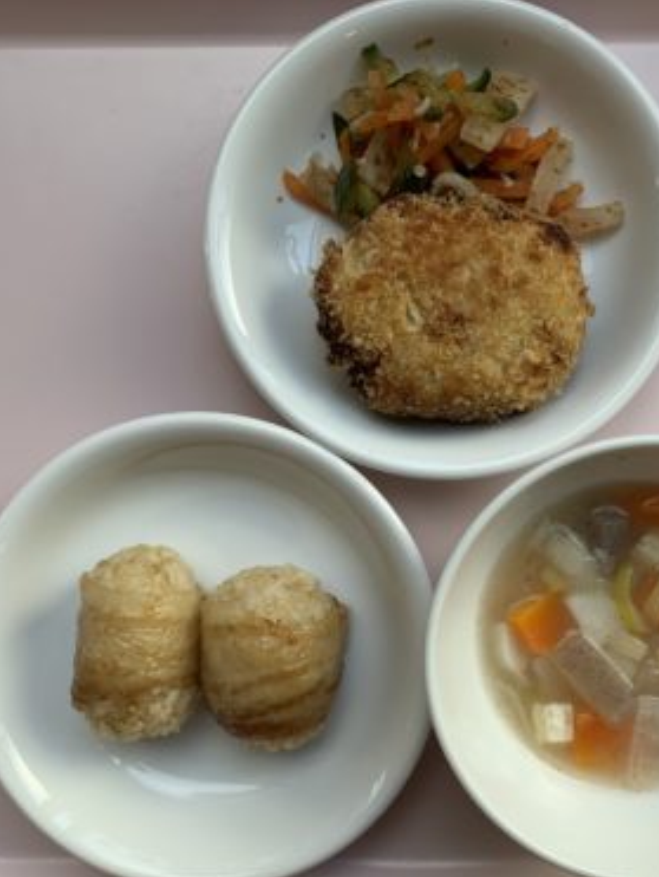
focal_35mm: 35
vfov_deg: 52.6
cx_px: 430
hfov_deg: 40.3
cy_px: 438
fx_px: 887
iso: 50
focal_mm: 4.25
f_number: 1.8
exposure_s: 1/121
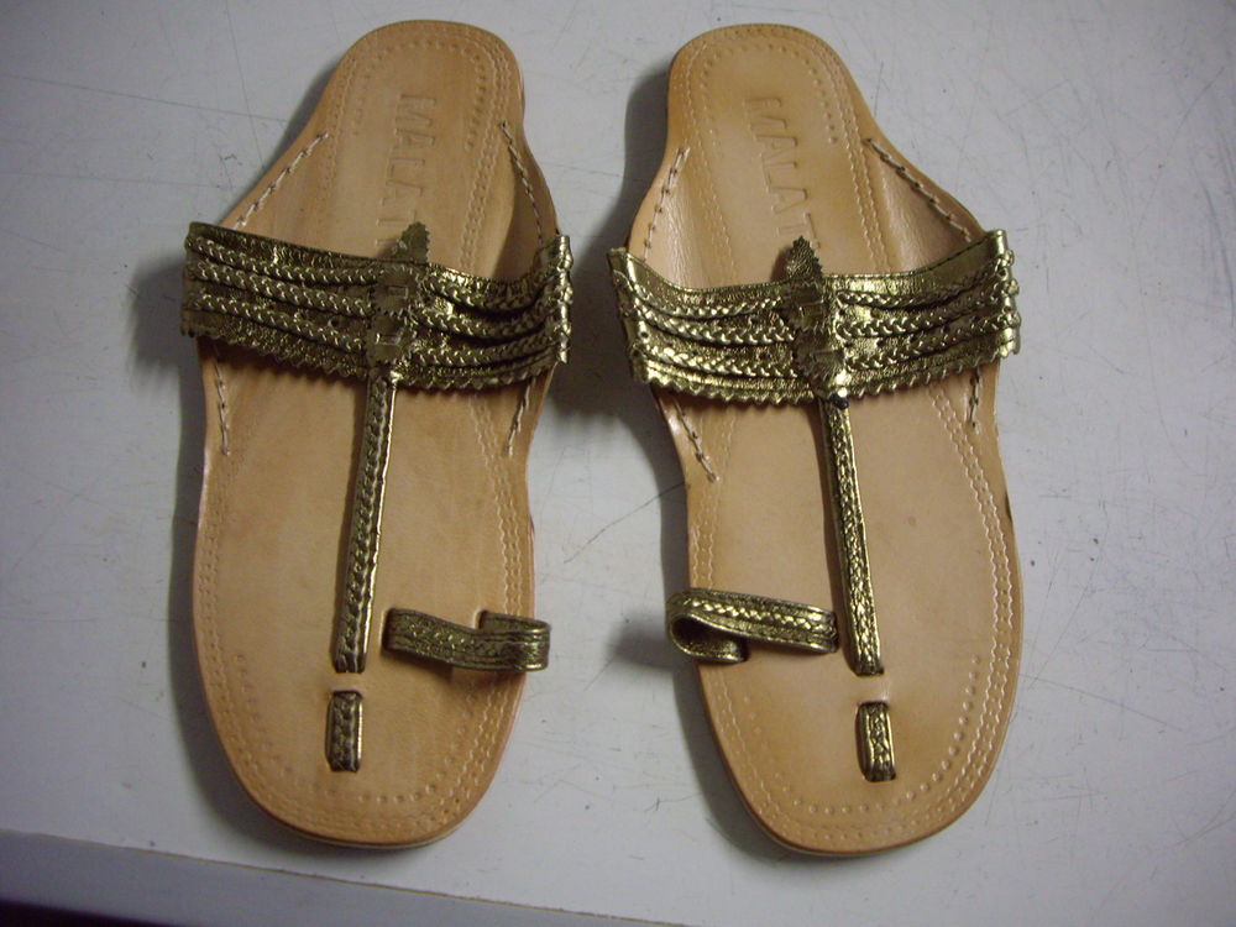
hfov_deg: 49.0
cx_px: 618
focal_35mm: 38
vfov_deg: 37.7
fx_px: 1357
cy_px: 464
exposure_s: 1/13
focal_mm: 6.2
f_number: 2.7
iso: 200
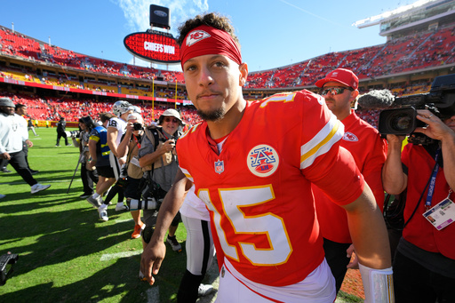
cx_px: 228
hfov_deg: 96.8
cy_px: 152
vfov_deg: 73.7
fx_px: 202
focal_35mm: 16
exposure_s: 1/640
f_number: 7.1
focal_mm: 16
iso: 360
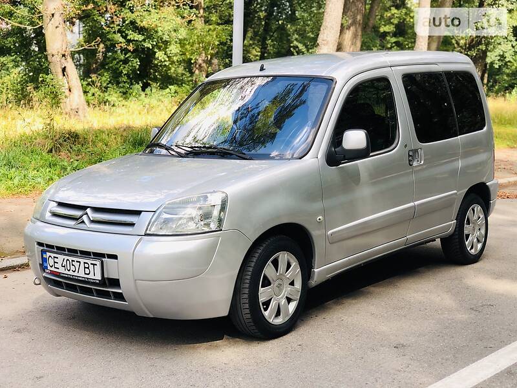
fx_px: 777
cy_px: 194
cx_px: 258
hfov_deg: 36.8
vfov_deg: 28.0
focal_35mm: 52
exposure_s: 1/120
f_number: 2.4
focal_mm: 6
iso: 16
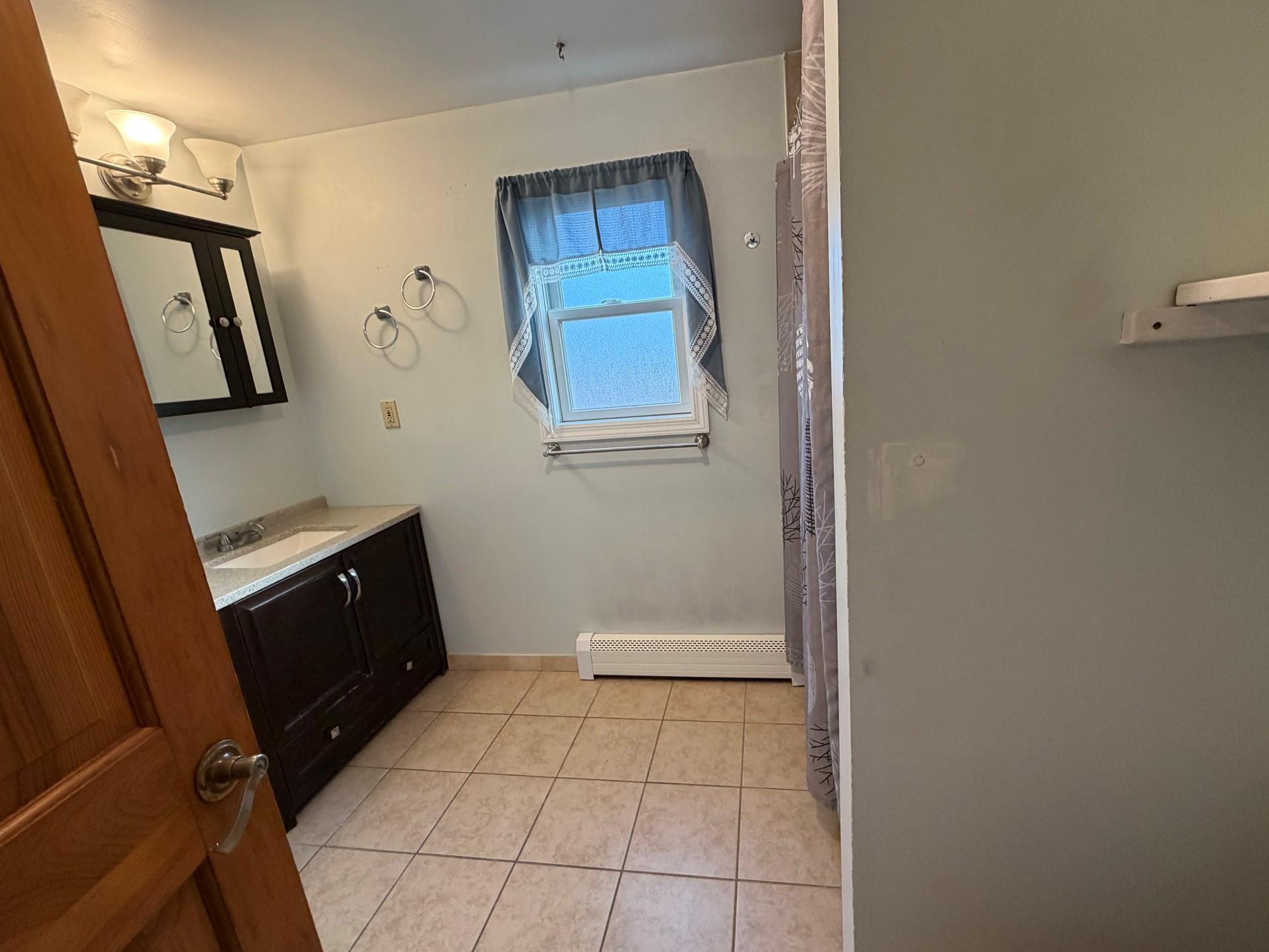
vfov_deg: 81.8
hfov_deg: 98.0
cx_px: 678
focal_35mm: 15
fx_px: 550
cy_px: 481
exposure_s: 1/60
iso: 250
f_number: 2.2
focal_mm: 2.22
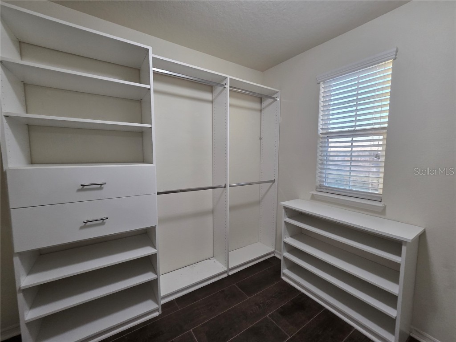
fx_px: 171
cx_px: 228
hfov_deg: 106.2
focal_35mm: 13
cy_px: 171
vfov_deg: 89.9
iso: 160
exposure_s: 1/60
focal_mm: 2.2
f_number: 2.2
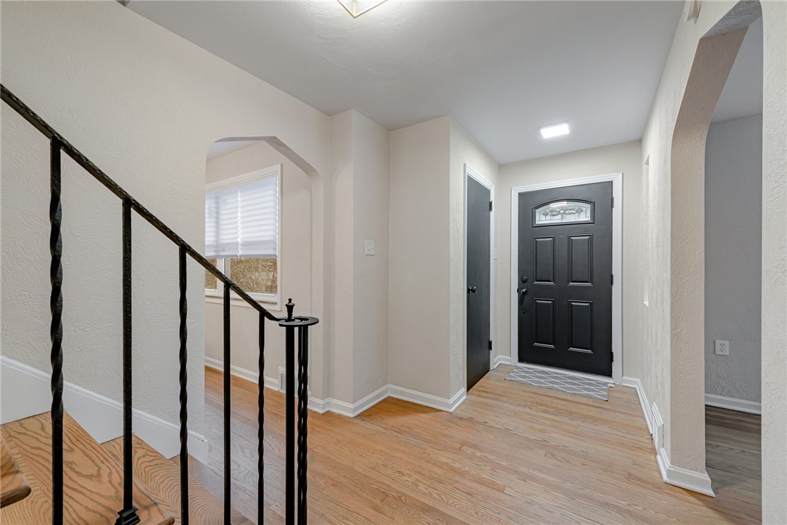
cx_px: 394
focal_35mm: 14
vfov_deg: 81.2
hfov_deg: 104.2
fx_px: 306
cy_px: 262
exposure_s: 1/4
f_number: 11
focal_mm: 14
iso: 50
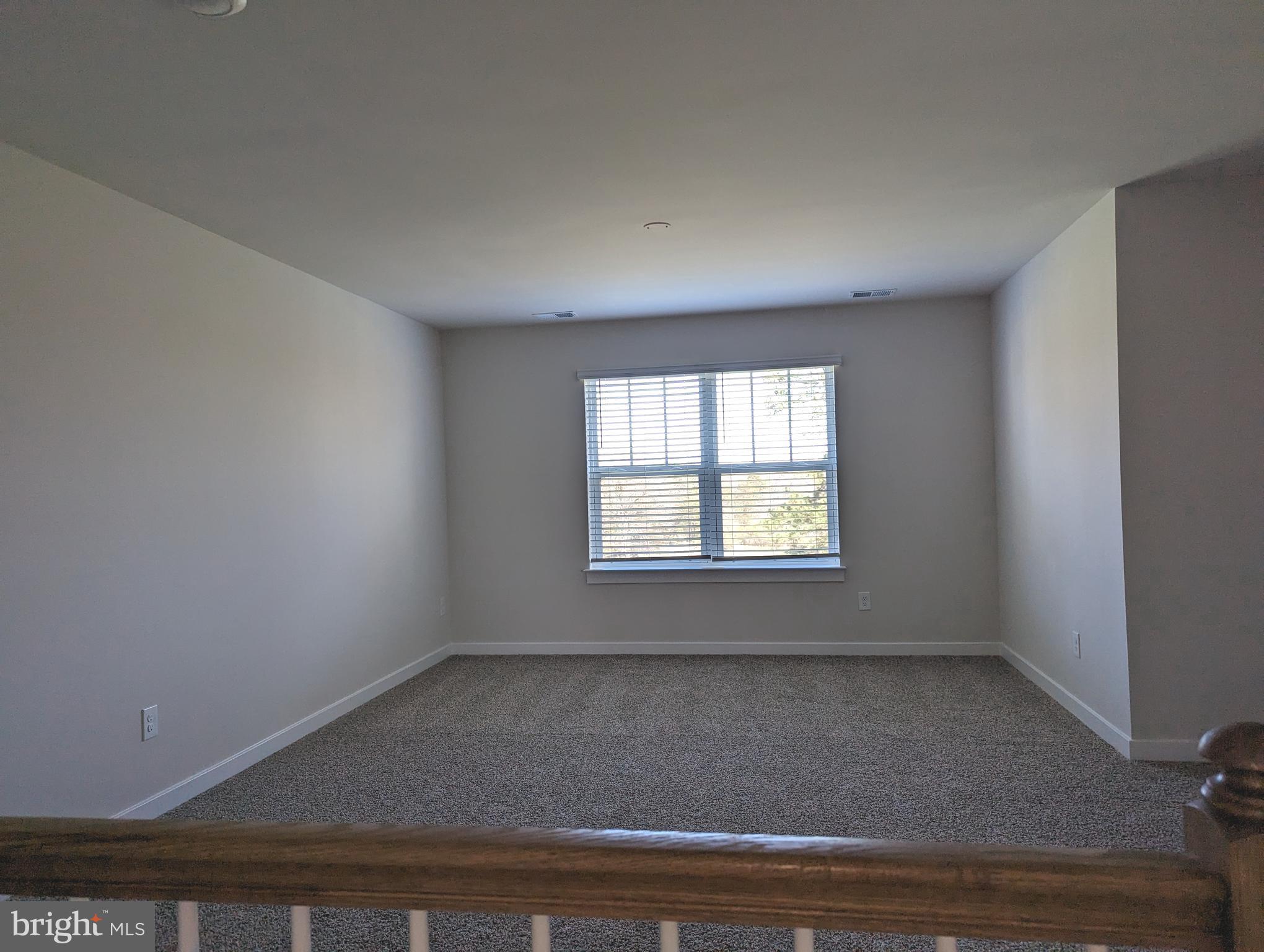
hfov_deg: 71.5
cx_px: 632
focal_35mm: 24
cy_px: 476
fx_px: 878
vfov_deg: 56.9
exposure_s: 1/204
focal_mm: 6.81
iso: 80
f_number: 1.85
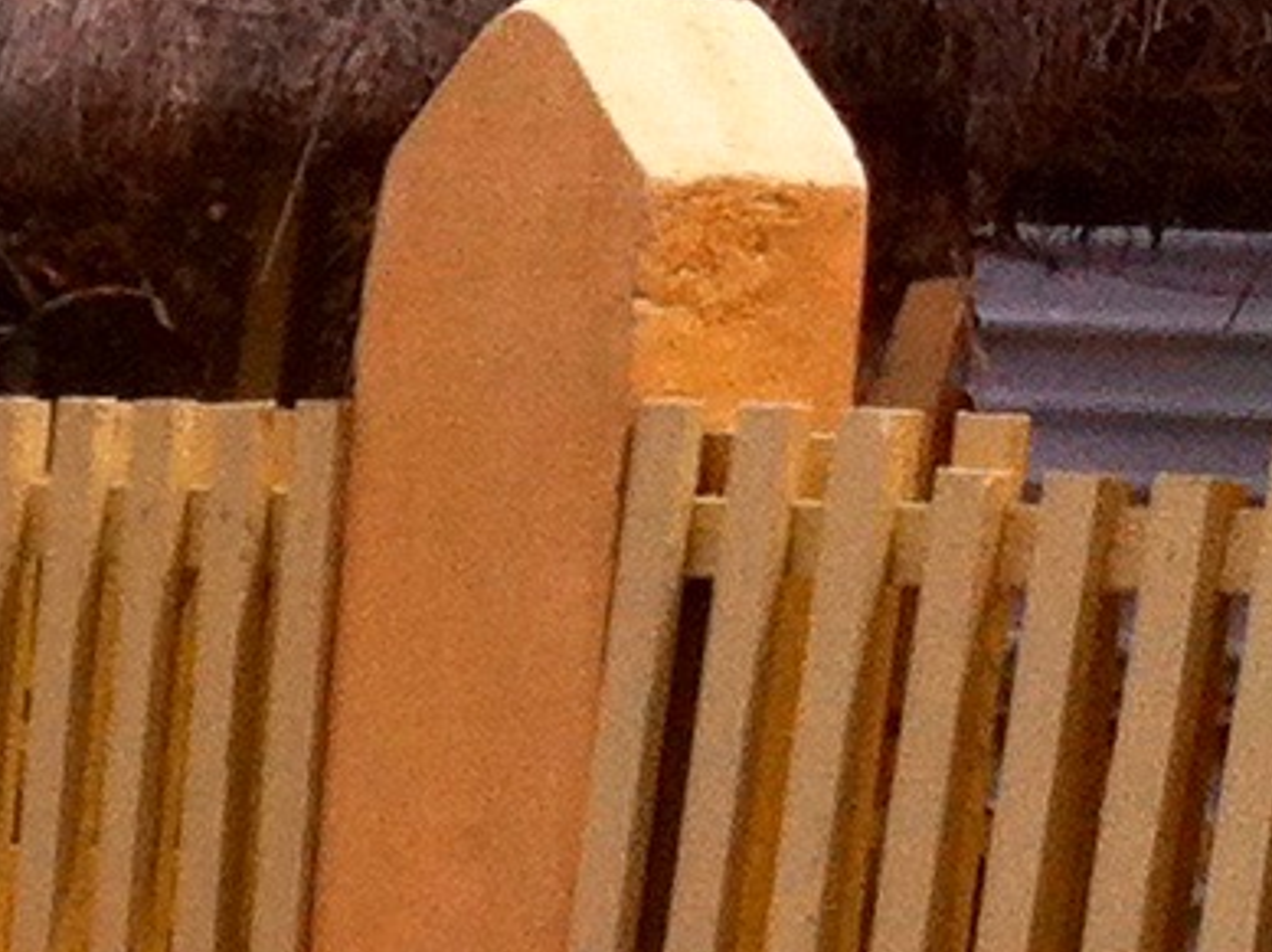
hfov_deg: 7.3
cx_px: -2894
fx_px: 8554
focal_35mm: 233
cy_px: 2133
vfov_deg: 6.1
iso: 80
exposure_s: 1/1312
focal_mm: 3.85
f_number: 2.8
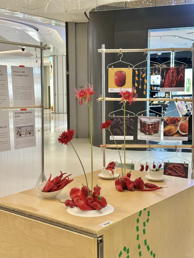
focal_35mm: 48
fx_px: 359
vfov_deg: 39.7
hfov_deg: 30.3
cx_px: 97
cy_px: 129
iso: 80
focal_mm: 6.86
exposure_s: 1/50
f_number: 1.78
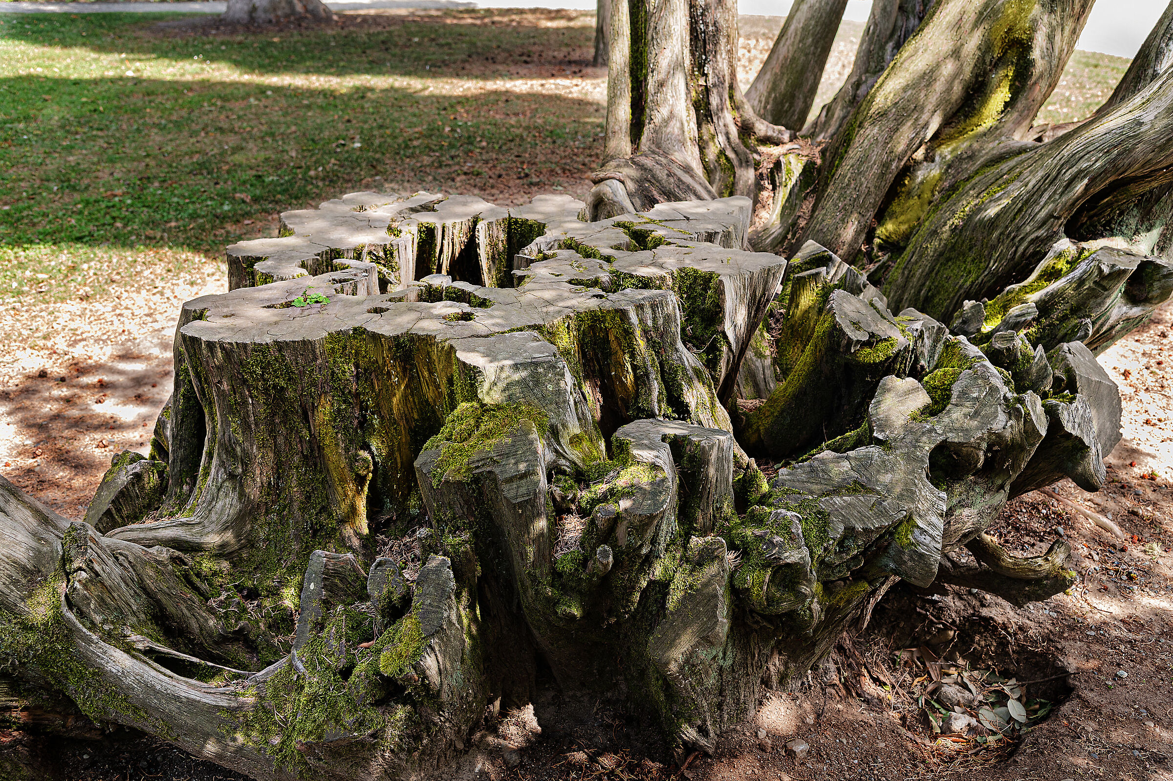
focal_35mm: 38
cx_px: 586
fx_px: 1237
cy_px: 390
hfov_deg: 50.7
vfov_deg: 35.0
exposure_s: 1/125
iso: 400
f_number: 5.6
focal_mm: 38
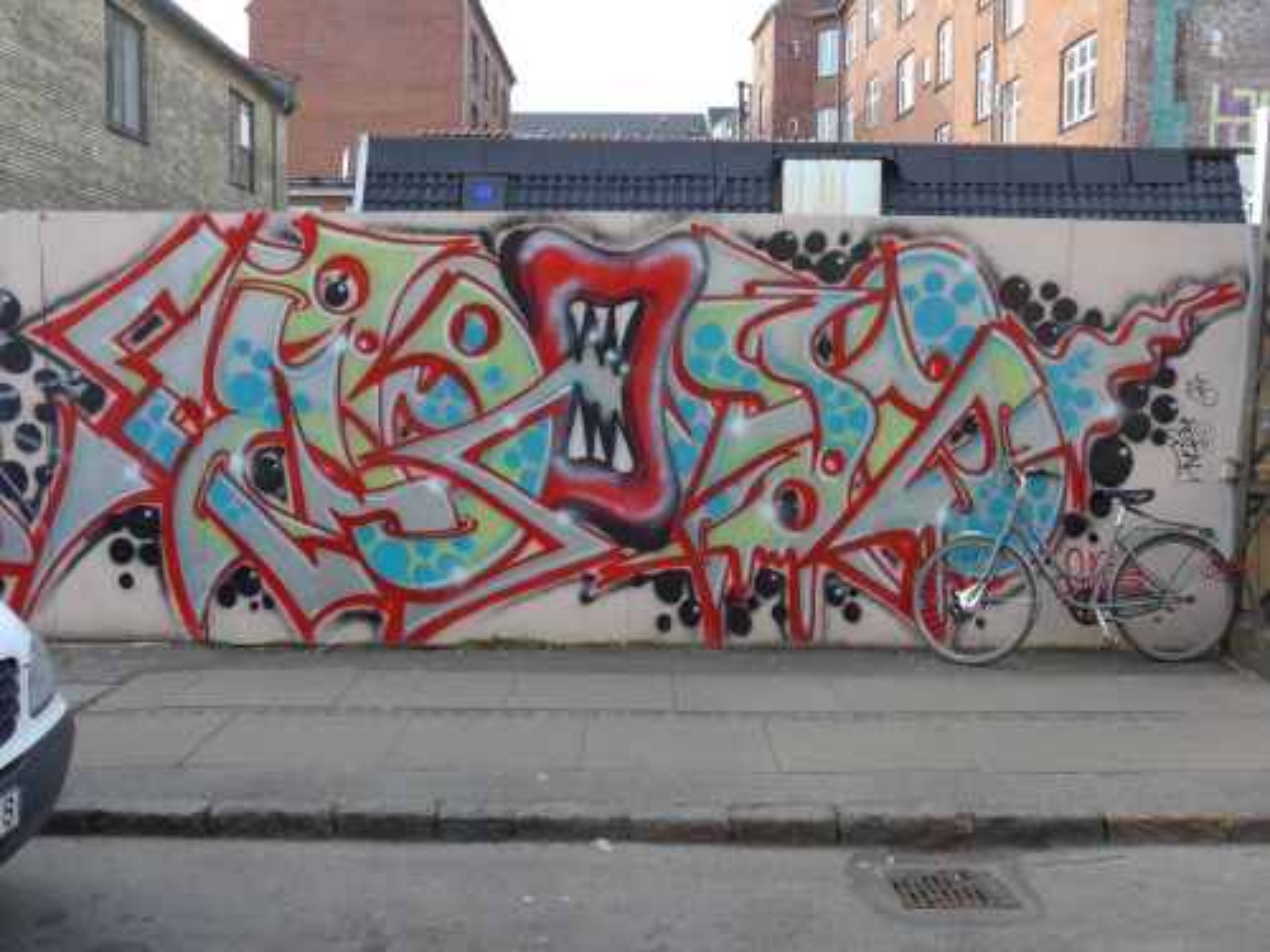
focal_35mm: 29
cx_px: 635
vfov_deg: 48.2
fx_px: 1064
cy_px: 476
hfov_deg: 61.7
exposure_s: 1/320
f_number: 2.8
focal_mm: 6
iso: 80
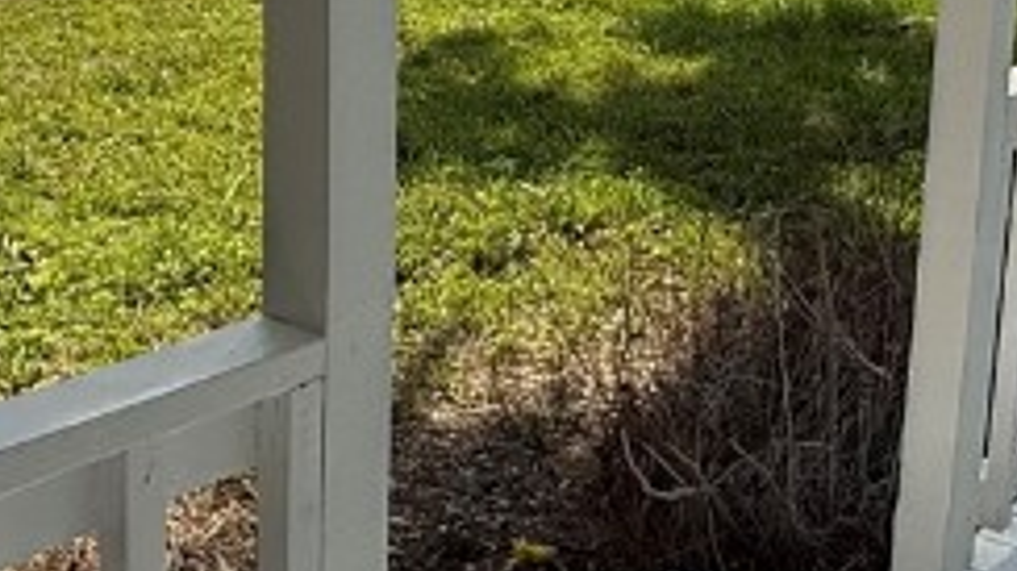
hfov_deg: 32.6
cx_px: 363
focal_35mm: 64
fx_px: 1725
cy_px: 67
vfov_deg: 18.5
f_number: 2.2
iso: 50
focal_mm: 2.22
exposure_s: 1/1656
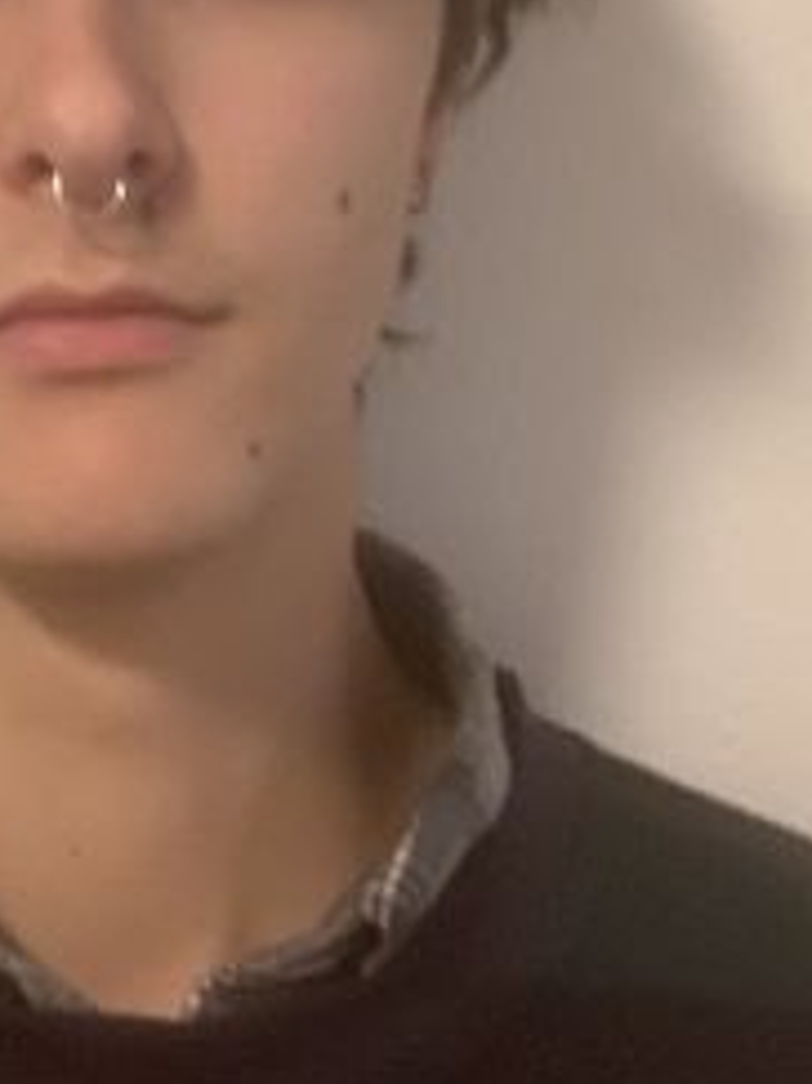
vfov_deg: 24.0
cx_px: 103
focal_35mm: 79
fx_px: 2473
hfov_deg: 18.4
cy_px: 89
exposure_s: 1/25
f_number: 2.2
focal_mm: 2.87
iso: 400
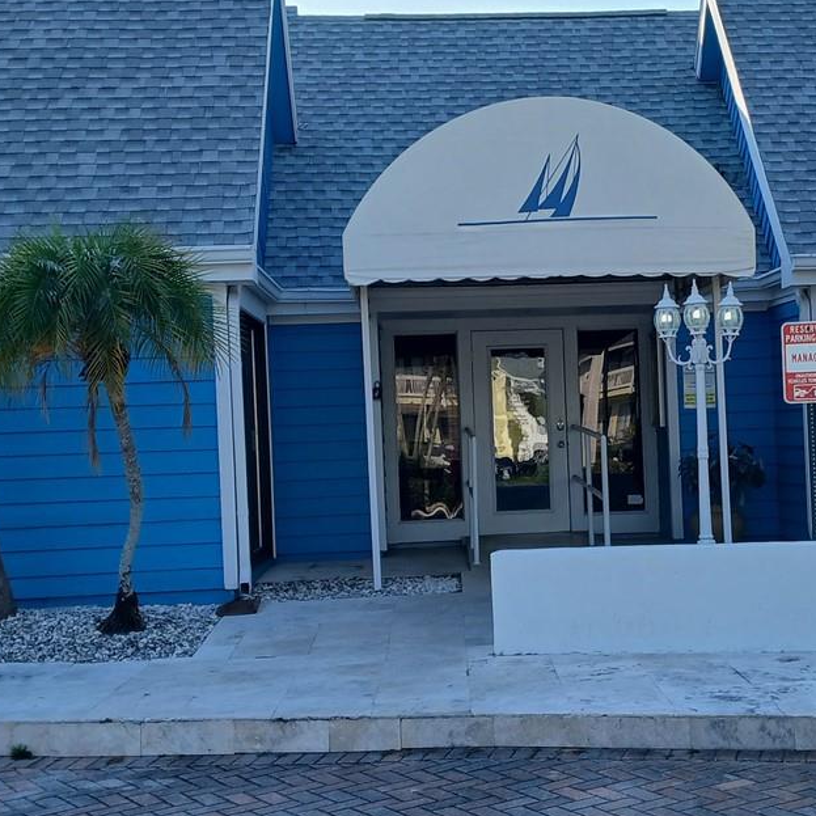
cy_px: 393
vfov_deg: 29.1
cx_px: 570
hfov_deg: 28.8
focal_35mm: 59
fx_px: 1574
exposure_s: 1/357
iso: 20
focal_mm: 3.98
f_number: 1.8
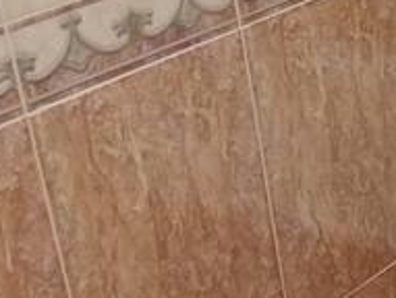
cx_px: 748
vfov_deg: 12.7
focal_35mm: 117
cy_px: 149
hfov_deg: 14.4
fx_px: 1341
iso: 1711
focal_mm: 4.04
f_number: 1.8
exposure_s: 1/33.3
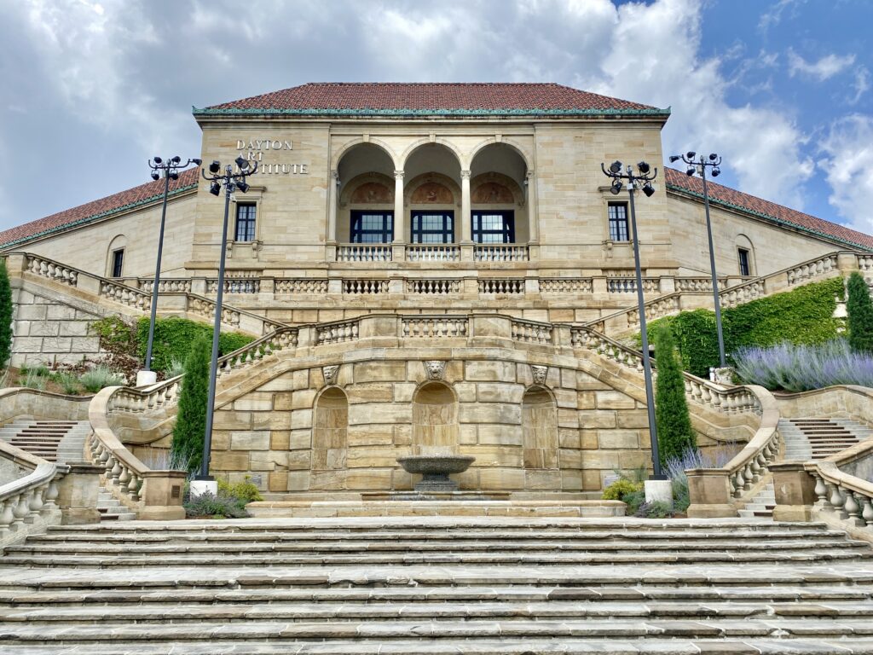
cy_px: 328
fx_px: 656
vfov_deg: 53.1
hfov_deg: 67.3
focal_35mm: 26
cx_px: 436
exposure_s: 1/1961
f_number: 1.8
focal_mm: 4.25
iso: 32
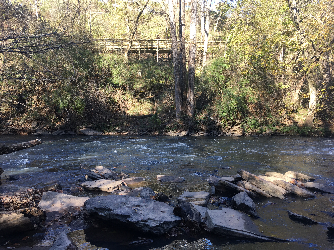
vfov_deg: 48.2
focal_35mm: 29
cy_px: 125
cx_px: 167
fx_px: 280
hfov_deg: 61.7
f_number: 2.2
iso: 25
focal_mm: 4.15
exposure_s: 1/120
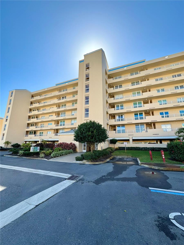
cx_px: 92
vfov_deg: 102.1
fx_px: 99
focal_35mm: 14
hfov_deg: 85.7
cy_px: 122
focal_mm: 2.22
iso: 40
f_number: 2.2
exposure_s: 1/749
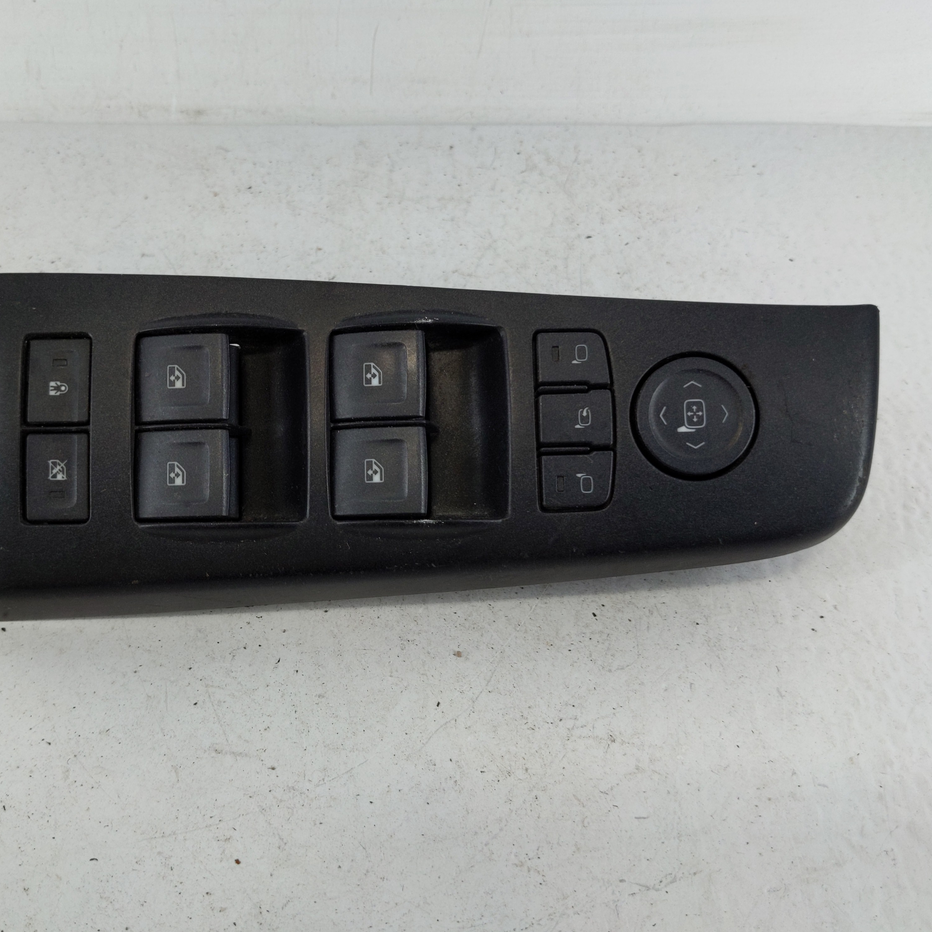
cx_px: 365
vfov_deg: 54.0
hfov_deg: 53.6
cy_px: 473
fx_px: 914
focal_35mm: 30
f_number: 1.73
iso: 56
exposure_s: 1/108
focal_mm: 4.38
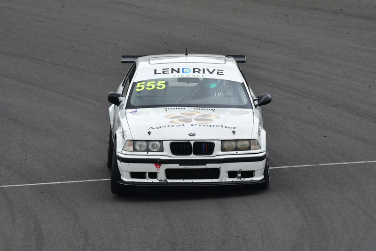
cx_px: 188
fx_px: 7836
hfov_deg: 2.7
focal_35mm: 750
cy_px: 126
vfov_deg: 1.8
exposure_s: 1/640
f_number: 11
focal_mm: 500
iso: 1000
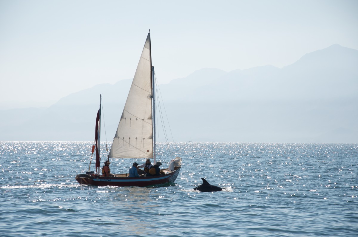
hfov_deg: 13.1
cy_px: 118
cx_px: 179
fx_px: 1558
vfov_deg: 8.7
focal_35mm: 157
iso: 180
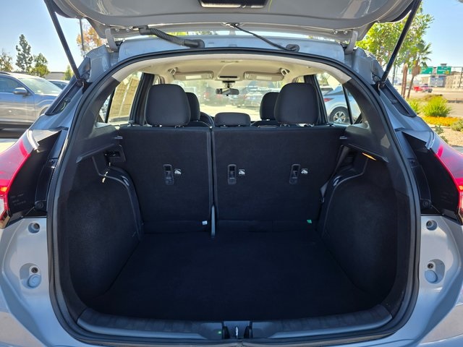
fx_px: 308
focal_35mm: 23
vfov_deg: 58.9
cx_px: 232
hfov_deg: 73.9
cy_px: 174
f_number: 1.7
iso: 50
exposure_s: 1/359
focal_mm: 6.3
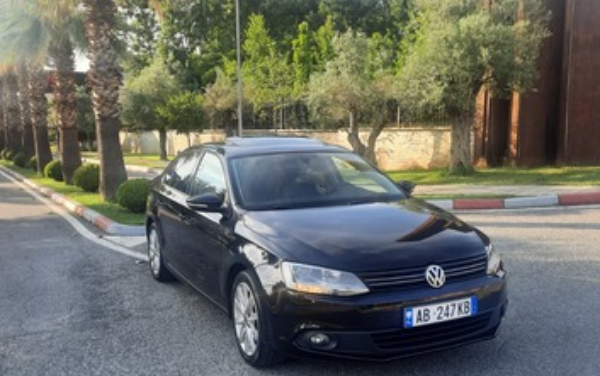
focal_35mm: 27
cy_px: 223
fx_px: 442
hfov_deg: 68.4
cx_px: 297
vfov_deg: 45.9
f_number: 2
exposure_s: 1/273
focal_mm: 4.6
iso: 32
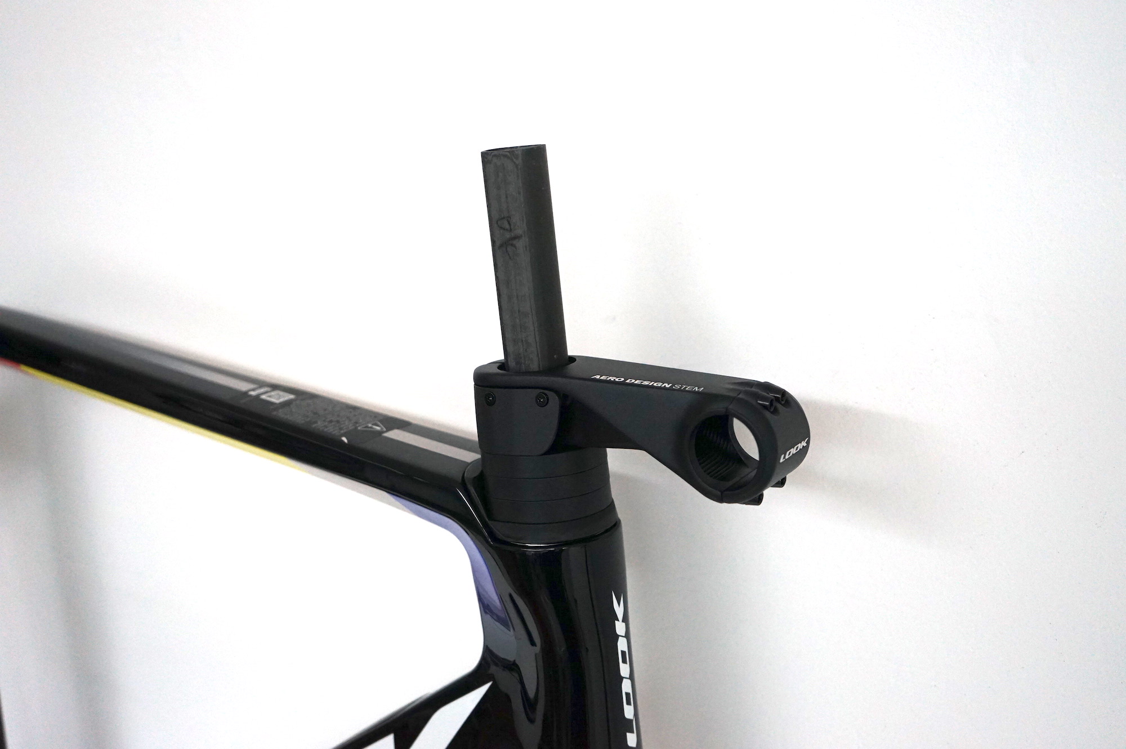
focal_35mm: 42
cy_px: 374
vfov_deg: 31.8
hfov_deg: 46.4
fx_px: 1313
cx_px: 563
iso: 2500
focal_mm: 42
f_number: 4.5
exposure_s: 1/160
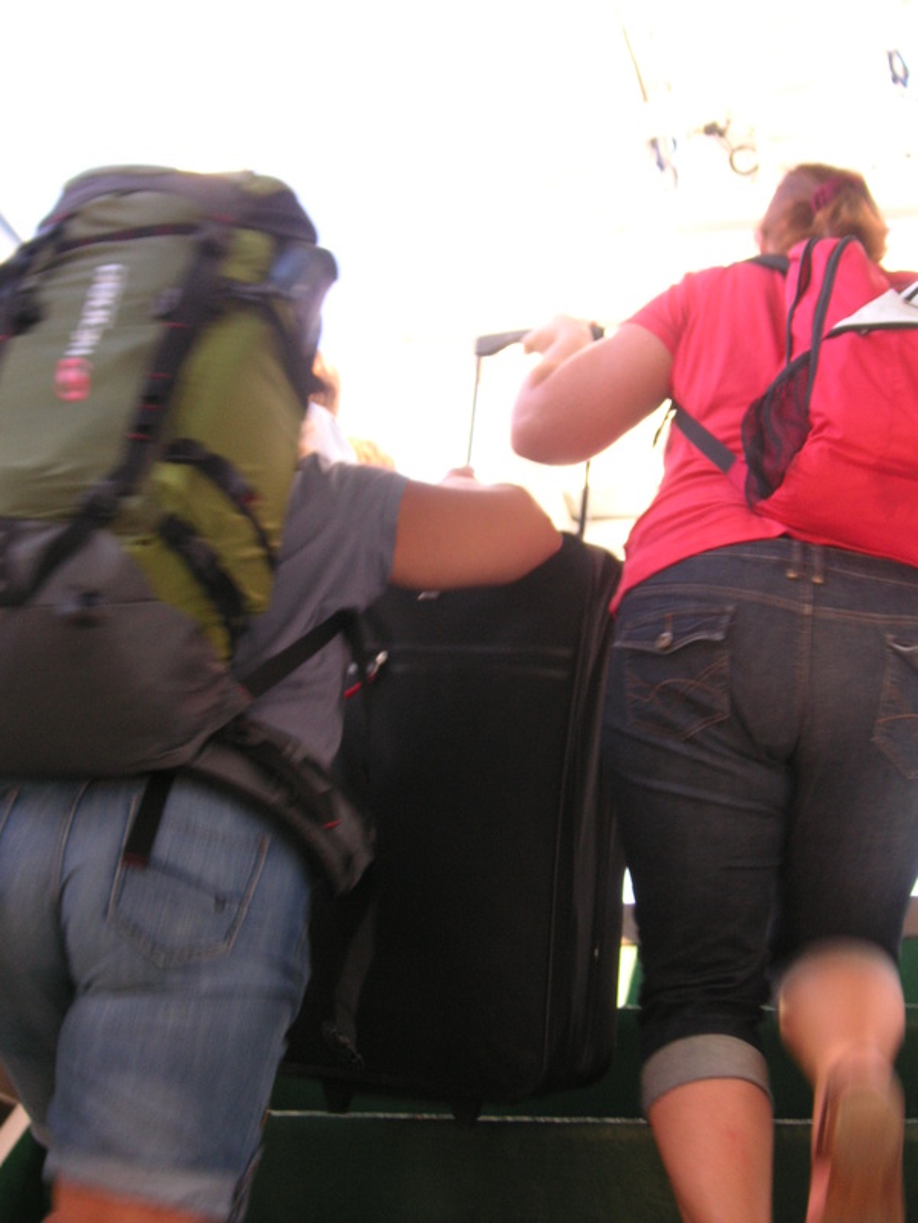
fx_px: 2015
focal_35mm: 57
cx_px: 459
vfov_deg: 33.8
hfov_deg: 25.7
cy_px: 612
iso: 50
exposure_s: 1/60
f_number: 3.7
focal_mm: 9.4
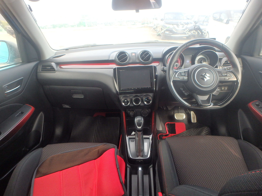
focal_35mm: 21
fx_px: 159
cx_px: 131
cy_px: 98
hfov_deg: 79.0
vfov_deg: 63.4
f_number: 3.5
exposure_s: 1/125
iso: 160
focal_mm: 3.7
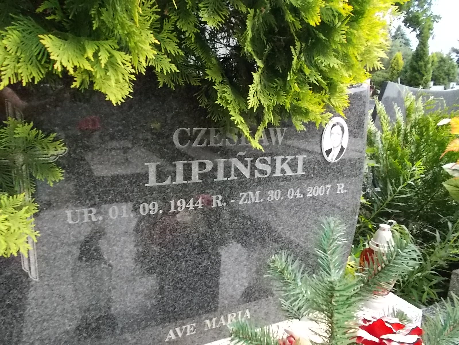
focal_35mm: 26
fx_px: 345
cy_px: 172
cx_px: 230
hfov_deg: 67.3
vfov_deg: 53.1
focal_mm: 4.6
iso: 400
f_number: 8
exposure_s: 1/125
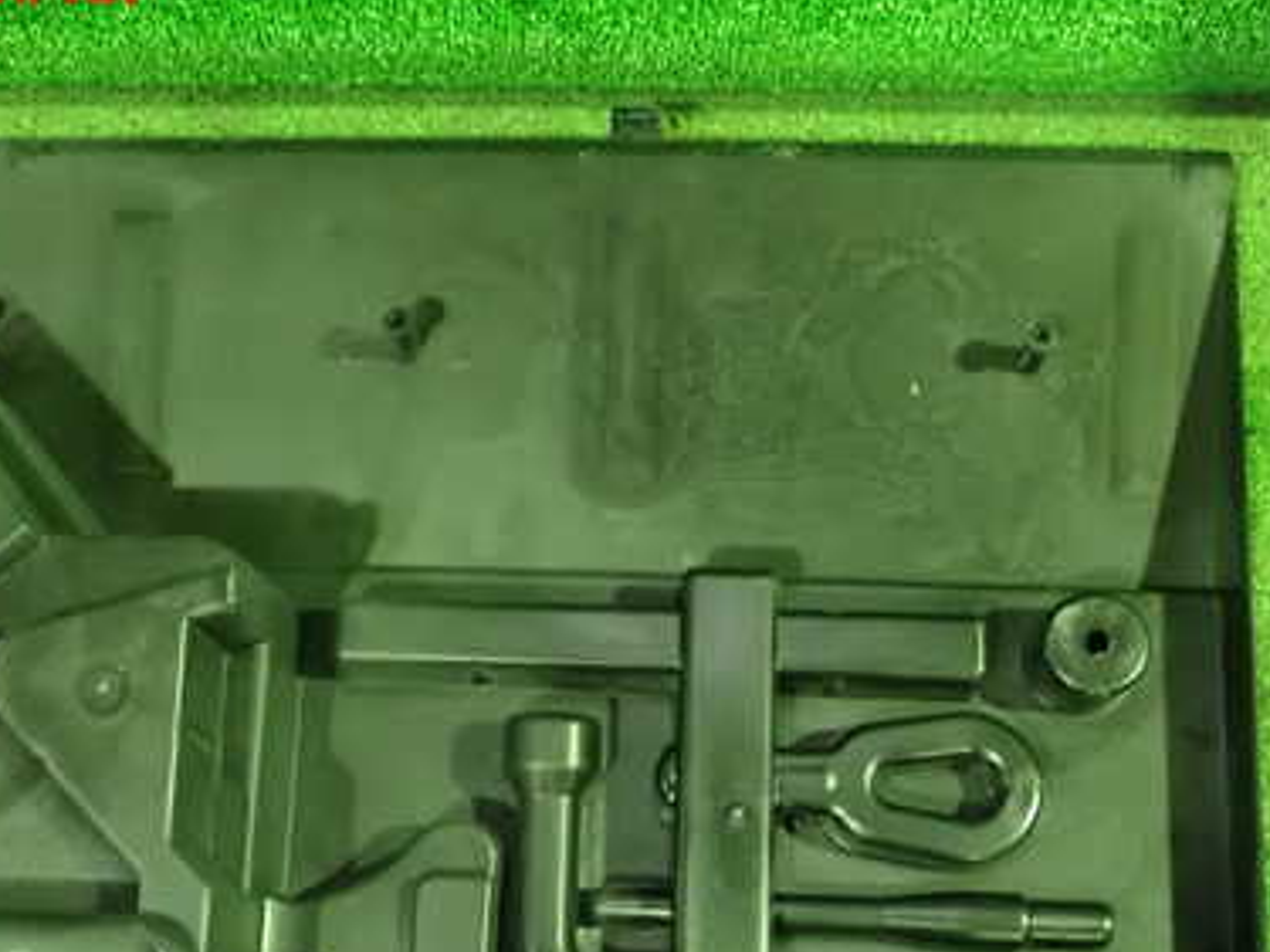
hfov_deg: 39.6
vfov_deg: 29.8
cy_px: 701
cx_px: 538
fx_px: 1760
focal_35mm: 48
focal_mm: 5.5
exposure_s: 1/30
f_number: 2.3
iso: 1600
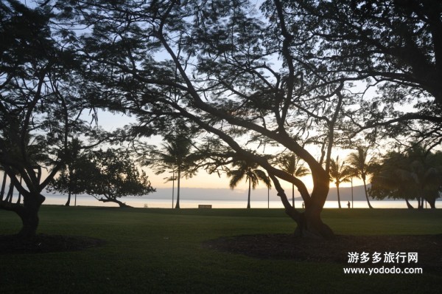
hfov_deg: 67.5
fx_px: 331
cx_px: 221
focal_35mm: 27
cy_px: 147
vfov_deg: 47.8
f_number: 8
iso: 320
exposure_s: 1/125
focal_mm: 18
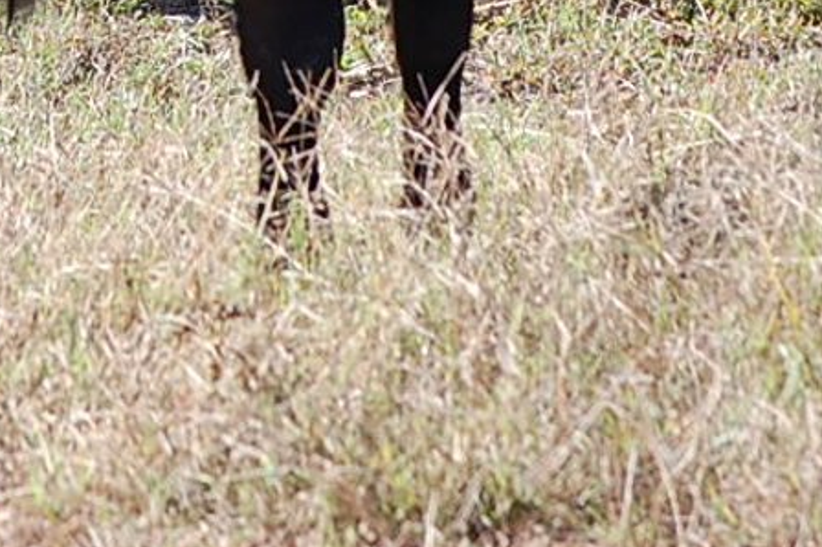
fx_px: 13028
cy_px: -489
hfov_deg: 3.6
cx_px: 14
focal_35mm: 571
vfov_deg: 2.4
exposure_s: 1/500
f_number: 5.6
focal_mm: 100
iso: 320
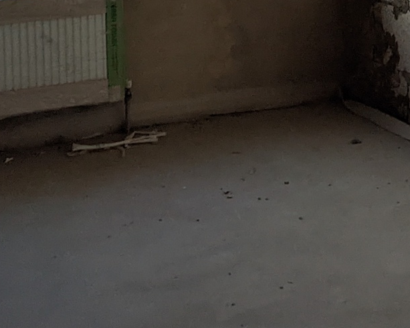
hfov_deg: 21.5
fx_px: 1068
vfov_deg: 16.2
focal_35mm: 88
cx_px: 312
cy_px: -143
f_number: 1.73
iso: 67
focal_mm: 4.38
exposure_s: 1/16.7
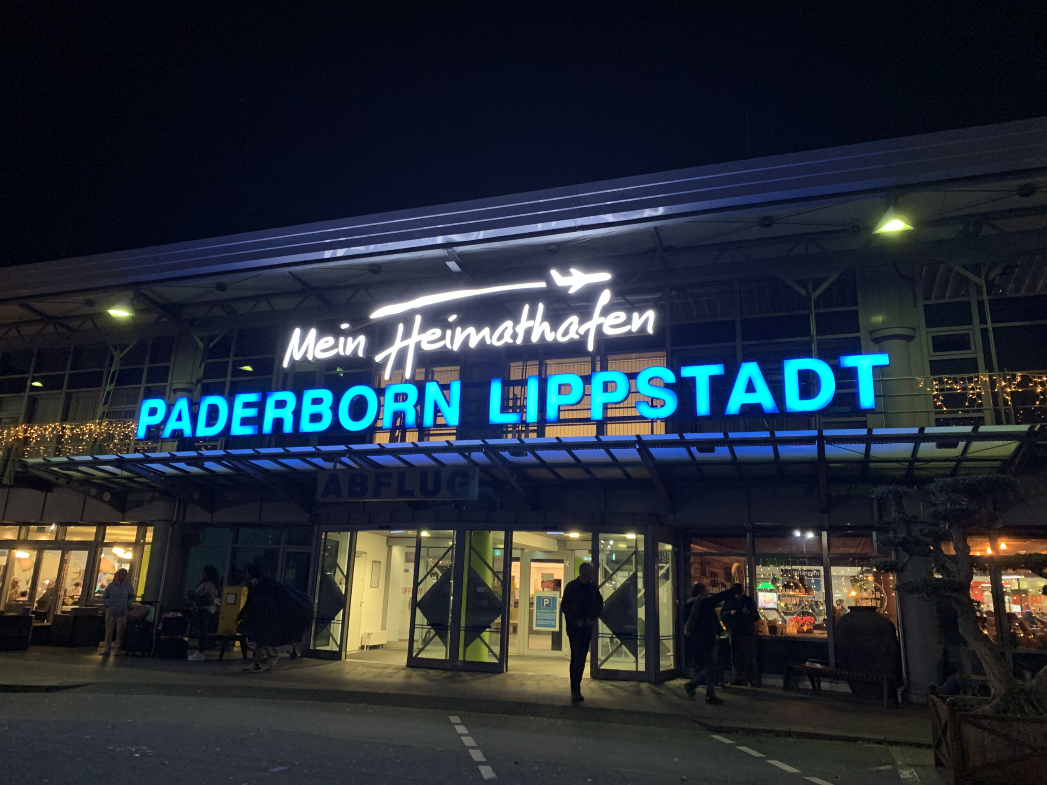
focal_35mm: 26
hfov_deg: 67.3
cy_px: 392
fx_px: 786
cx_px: 524
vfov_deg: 53.1
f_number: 1.8
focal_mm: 4.25
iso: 320
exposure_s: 1/33
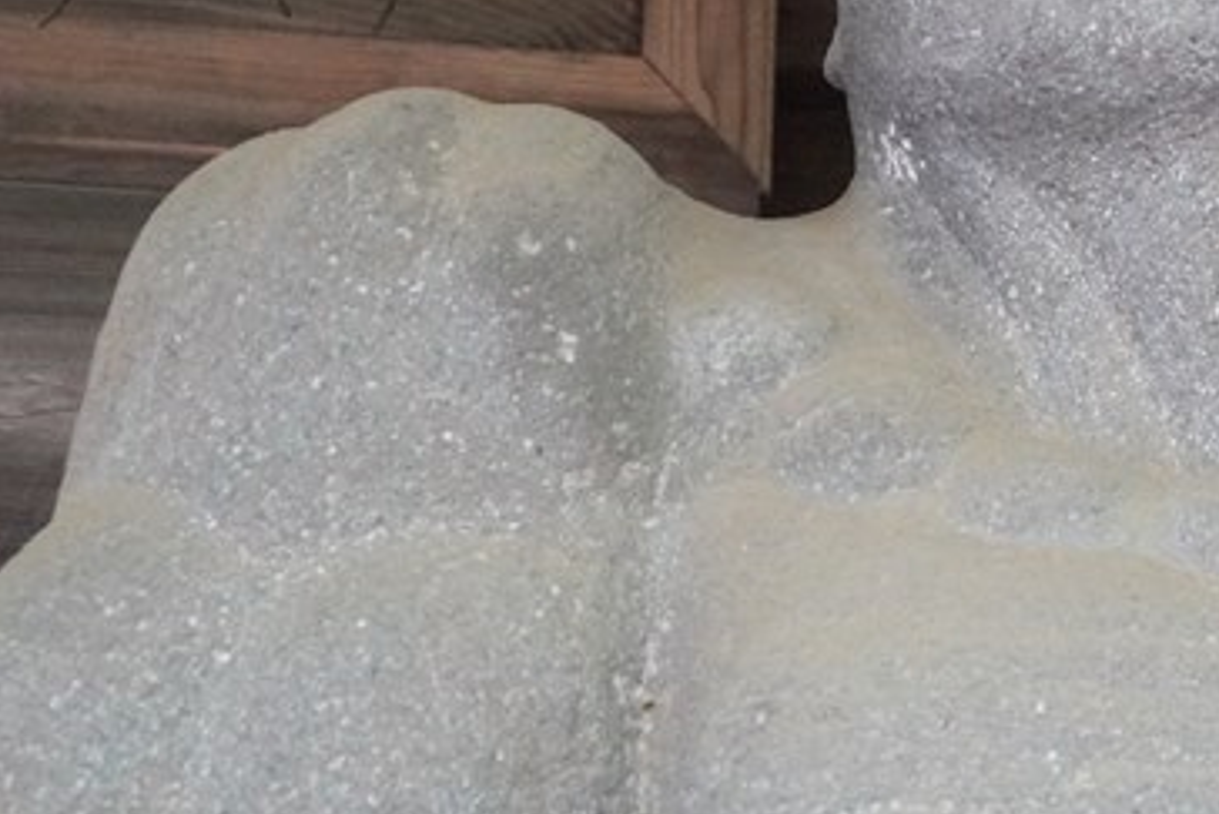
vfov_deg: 9.7
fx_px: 4722
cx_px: 1015
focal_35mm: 139
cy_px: -213
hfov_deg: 14.6
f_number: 5
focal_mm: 33
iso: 6400
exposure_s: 1/60
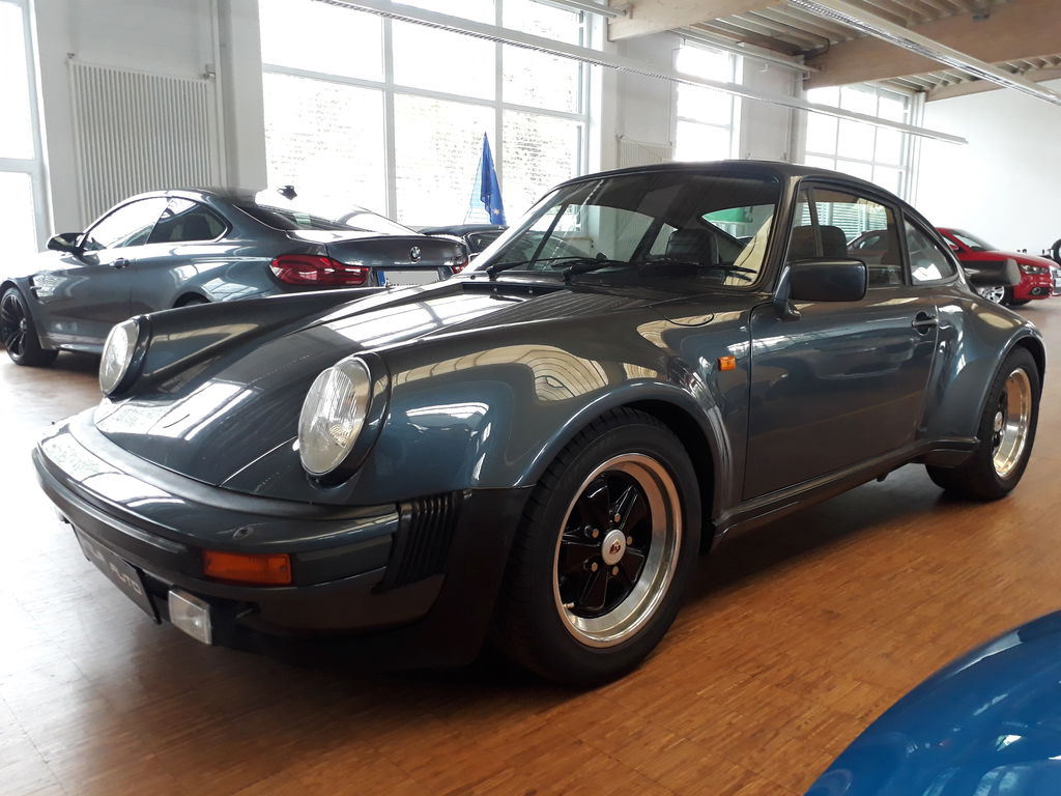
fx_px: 828
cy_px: 398
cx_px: 530
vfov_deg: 51.4
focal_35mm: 27
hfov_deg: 65.3
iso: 160
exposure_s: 1/25
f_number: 1.9
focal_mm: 3.6
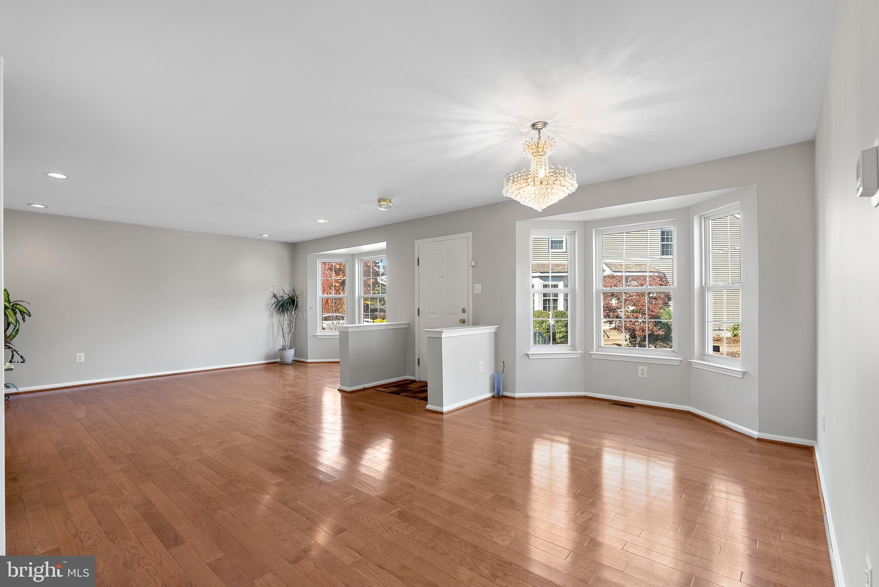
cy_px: 294
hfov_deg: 96.7
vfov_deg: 73.8
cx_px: 440
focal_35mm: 16
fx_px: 391
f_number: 7.1
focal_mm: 16
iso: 640
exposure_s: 1/20
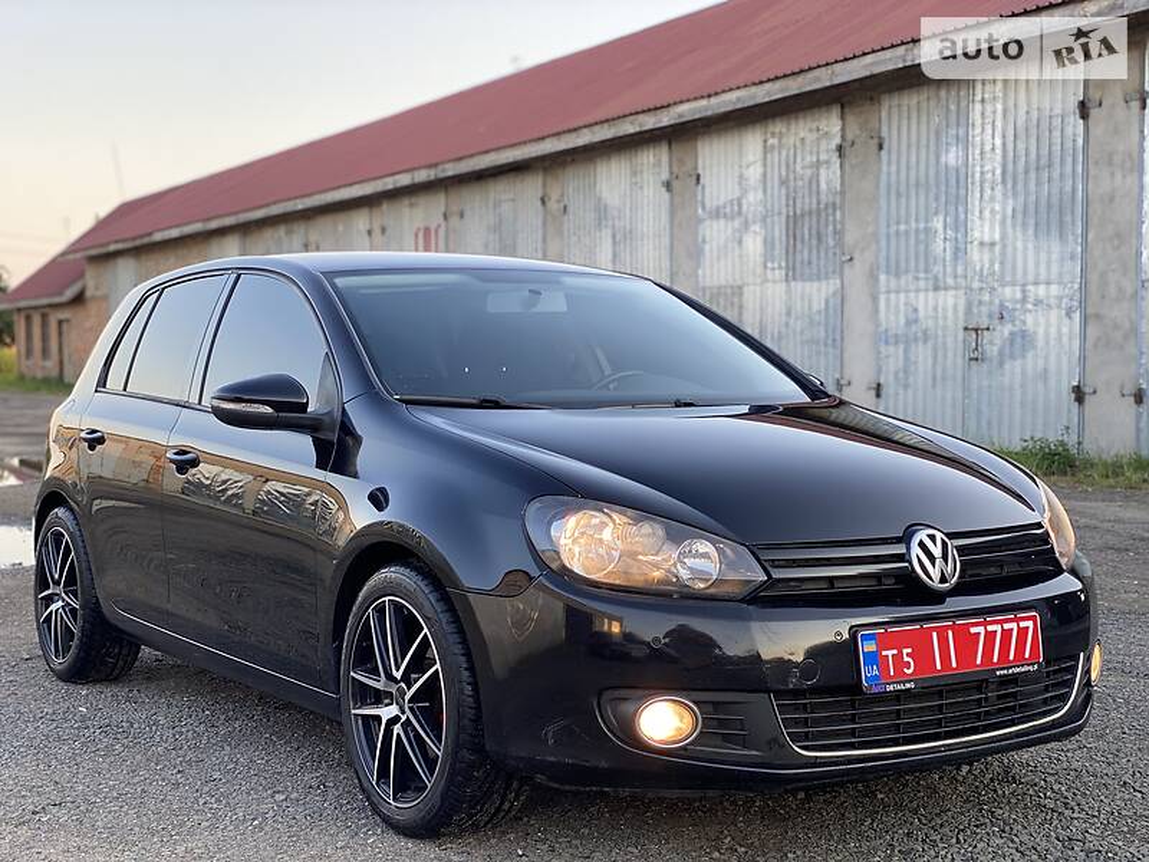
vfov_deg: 28.0
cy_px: 431
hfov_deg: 36.8
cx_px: 574
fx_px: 1726
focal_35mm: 52
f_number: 2
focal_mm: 6
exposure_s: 1/122
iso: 32
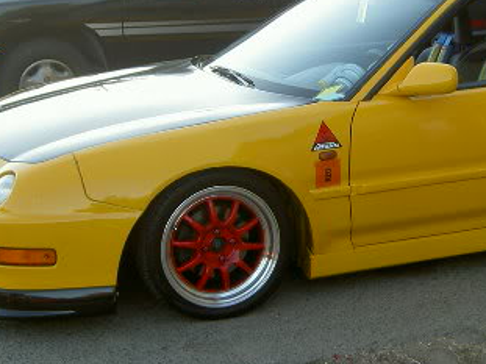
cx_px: 381
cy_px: 155
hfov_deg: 27.3
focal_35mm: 70
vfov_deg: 21.0
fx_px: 982
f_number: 2.8
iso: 50
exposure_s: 1/80
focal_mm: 5.6
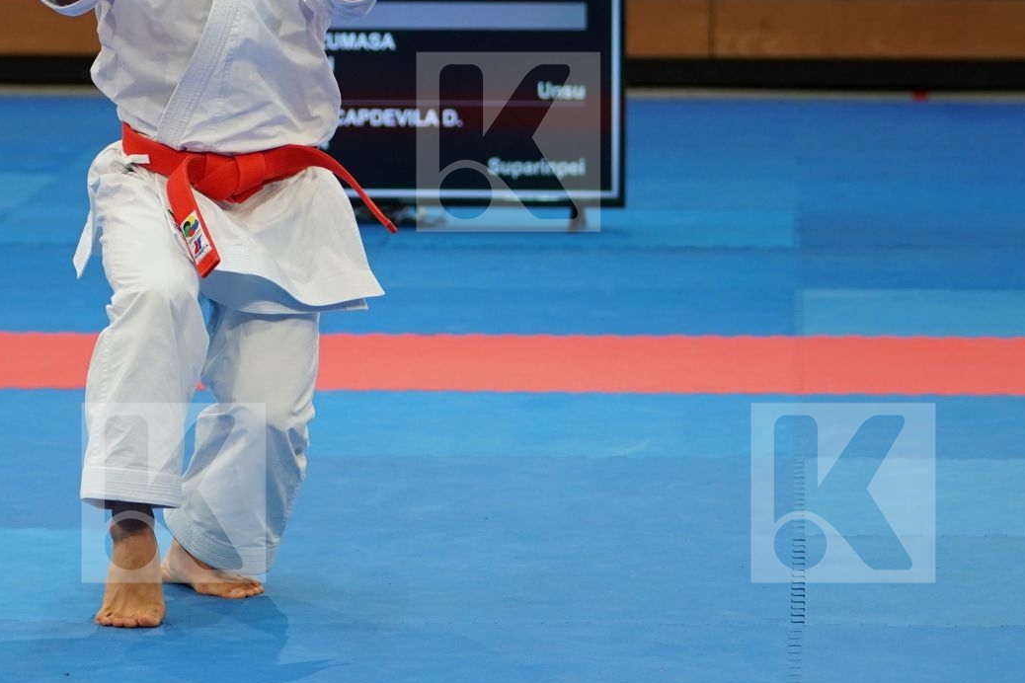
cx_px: 174
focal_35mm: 215
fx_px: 6121
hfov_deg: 9.5
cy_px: 142
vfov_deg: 6.4
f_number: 2.8
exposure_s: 1/500
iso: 800
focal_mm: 83
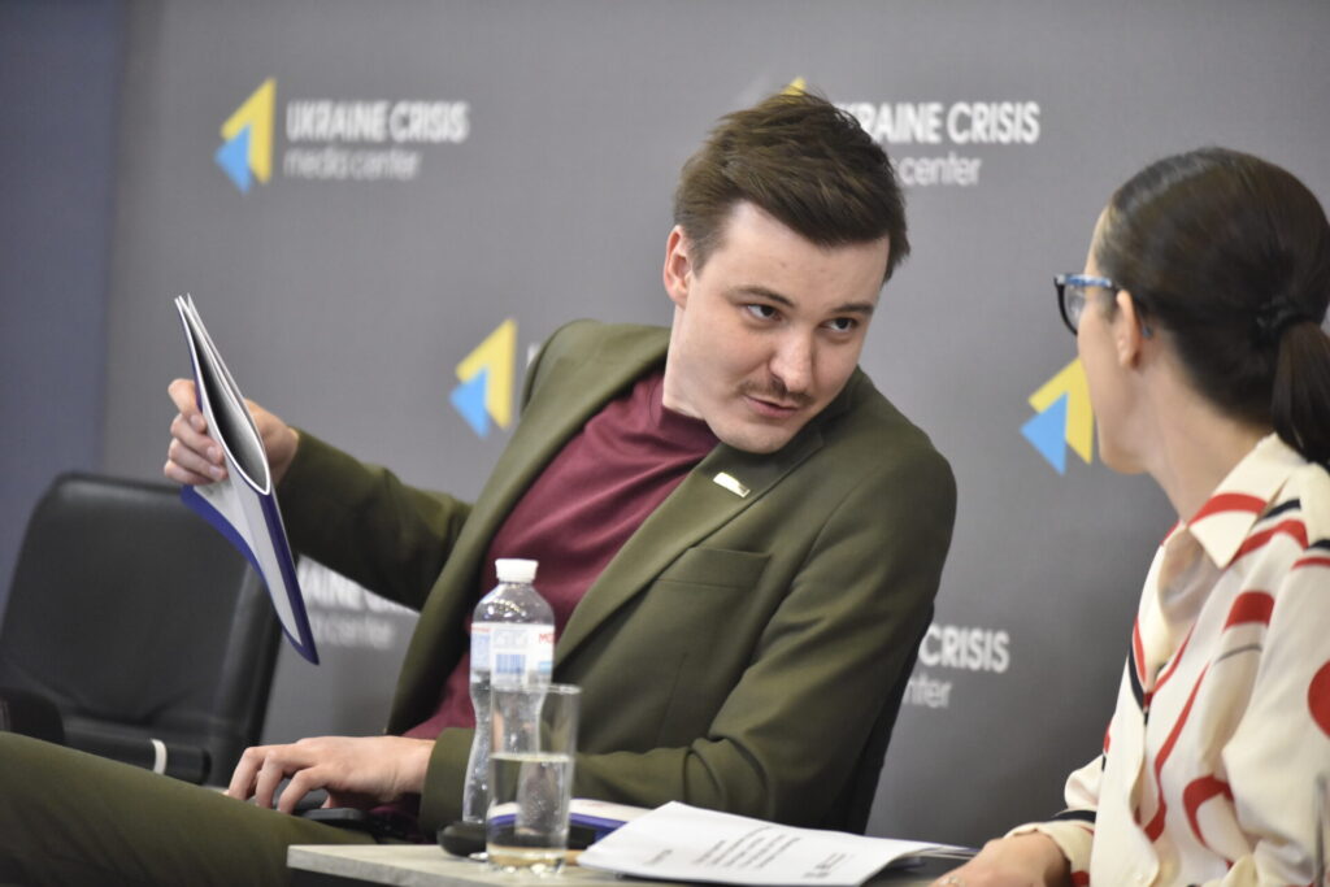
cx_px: 665
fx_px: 7389
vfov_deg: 6.9
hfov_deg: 10.3
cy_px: 444
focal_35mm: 200
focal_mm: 200
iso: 4000
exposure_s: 1/320
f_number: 3.2
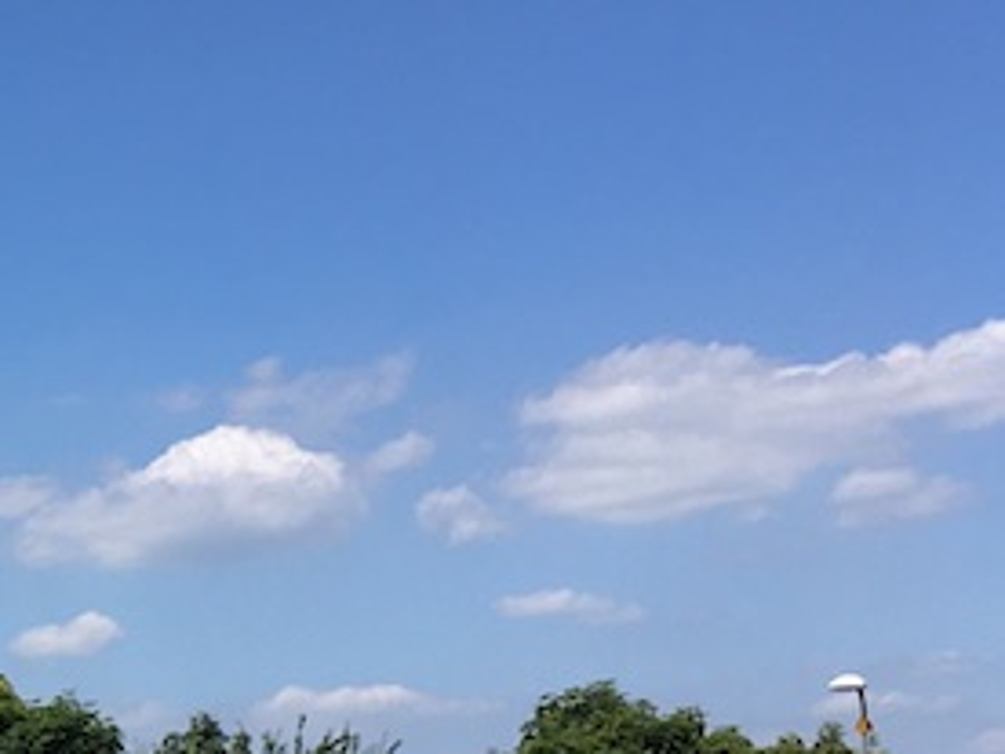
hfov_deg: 20.7
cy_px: 943
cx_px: -379
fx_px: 2439
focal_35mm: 84
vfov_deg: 16.7
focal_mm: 4.15
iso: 25
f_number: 2.2
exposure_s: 1/2079
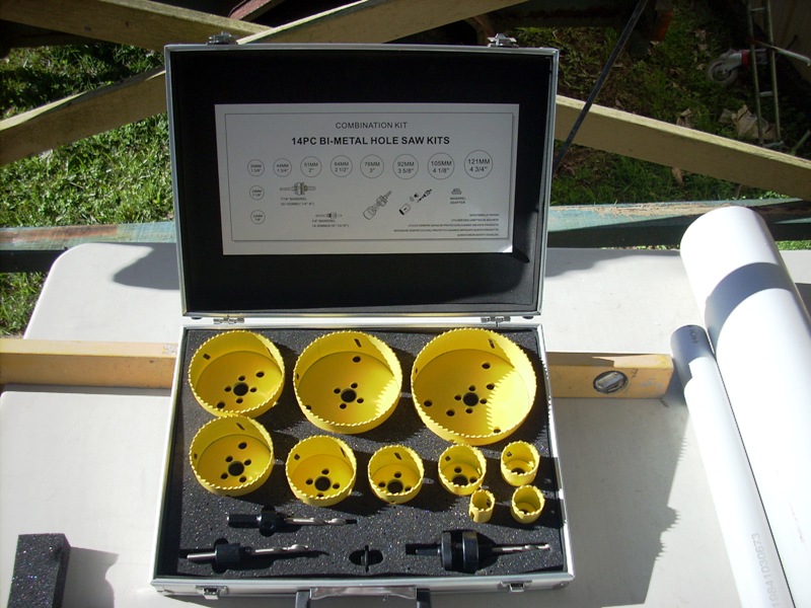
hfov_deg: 50.1
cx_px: 406
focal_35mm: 37
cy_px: 304
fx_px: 867
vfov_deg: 38.7
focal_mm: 6.2
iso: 64
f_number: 5.6
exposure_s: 1/201
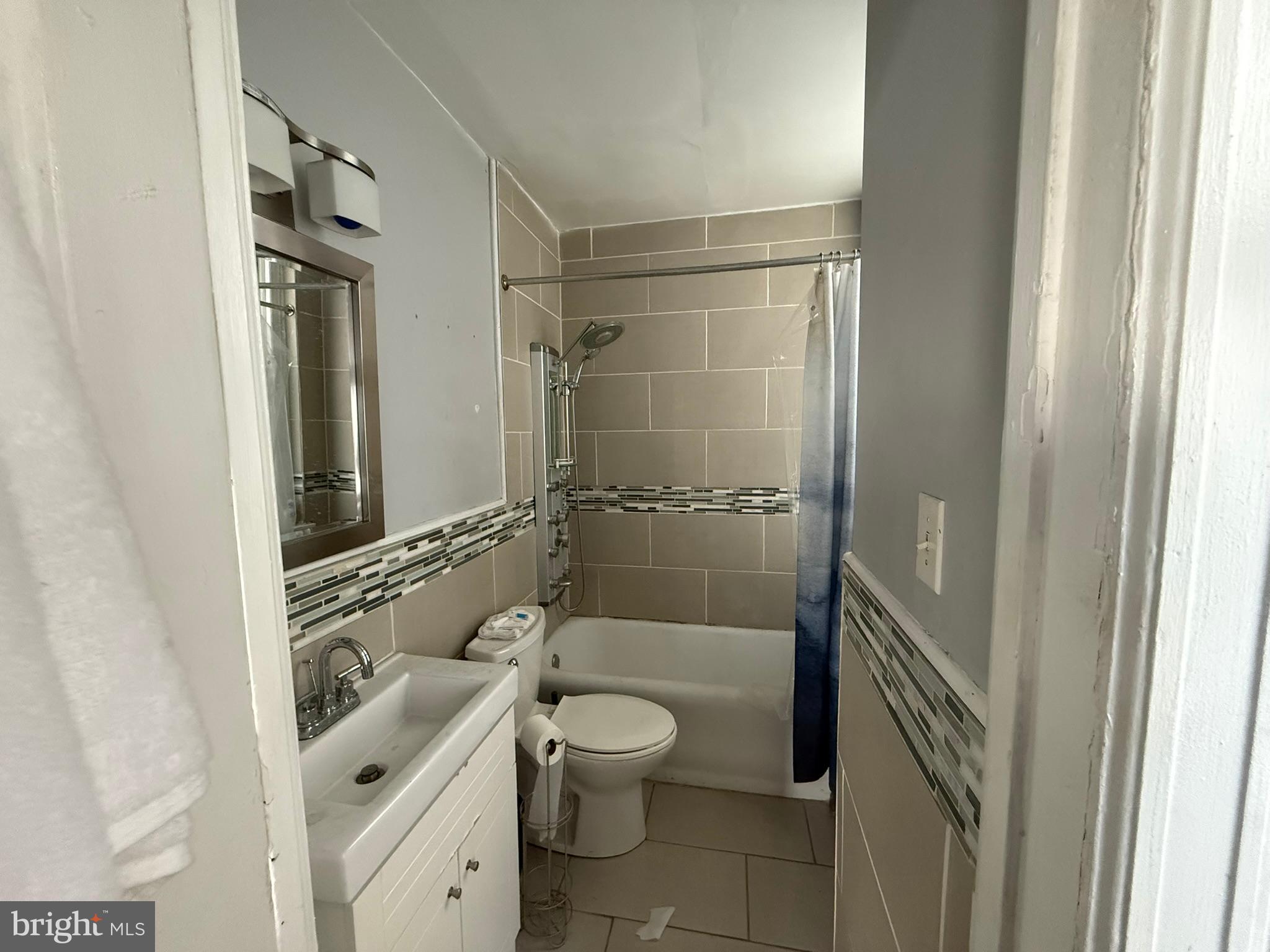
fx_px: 514
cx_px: 635
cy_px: 476
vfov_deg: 85.7
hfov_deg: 102.1
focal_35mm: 14
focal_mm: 2.22
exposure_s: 1/60
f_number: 2.2
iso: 800
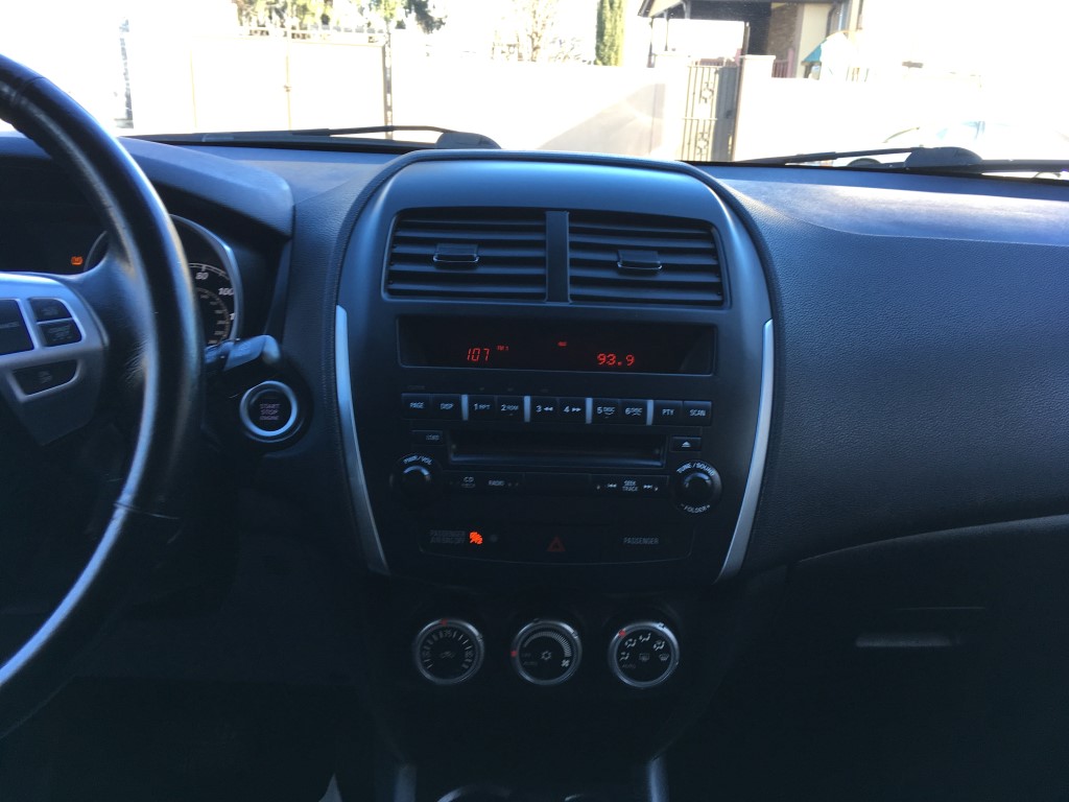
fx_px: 896
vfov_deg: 48.2
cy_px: 401
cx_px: 534
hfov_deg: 61.7
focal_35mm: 29
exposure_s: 1/60
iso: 32
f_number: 2.2
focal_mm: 4.15
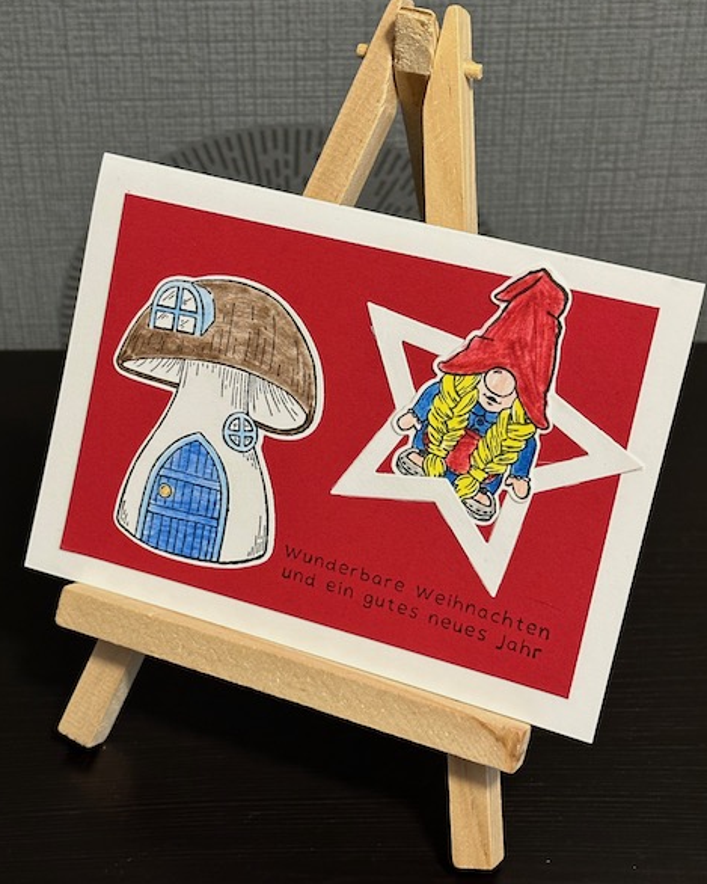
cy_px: 427
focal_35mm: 64
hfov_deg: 23.8
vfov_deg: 29.6
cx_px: 317
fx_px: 1674
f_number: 1.78
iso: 250
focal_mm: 6.86
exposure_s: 1/40
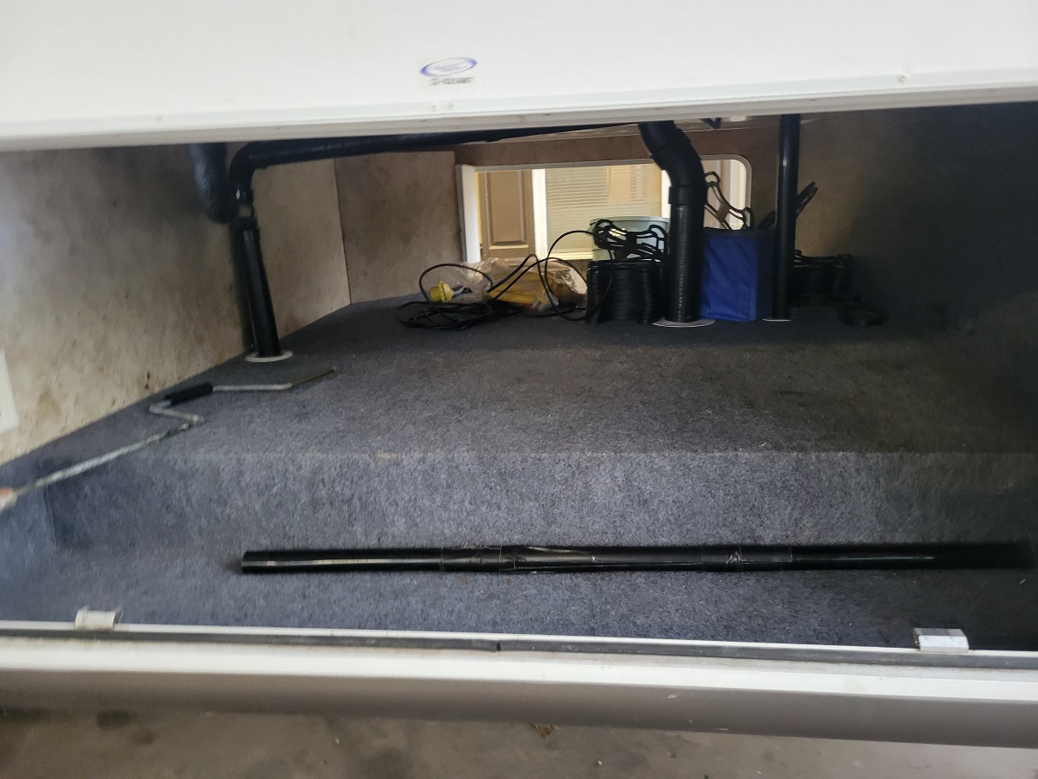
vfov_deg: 53.1
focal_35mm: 26
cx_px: 519
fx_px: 780
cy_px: 390
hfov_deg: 67.3
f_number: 1.8
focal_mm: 5.4
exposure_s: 1/40
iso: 250
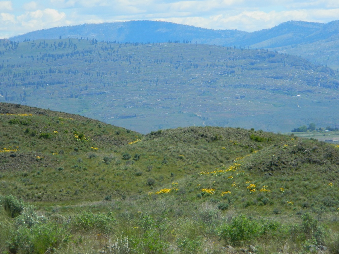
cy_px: 128
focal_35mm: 264
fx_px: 2586
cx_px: 154
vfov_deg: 5.6
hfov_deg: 7.5
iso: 80
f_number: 5.4
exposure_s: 1/500
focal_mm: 39.7
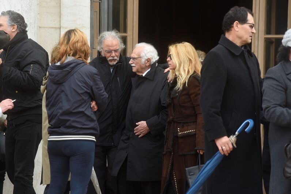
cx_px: 146
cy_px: 97
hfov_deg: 10.3
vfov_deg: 6.9
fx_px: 1617
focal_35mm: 200
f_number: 5.6
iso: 800
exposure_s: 1/640
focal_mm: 200
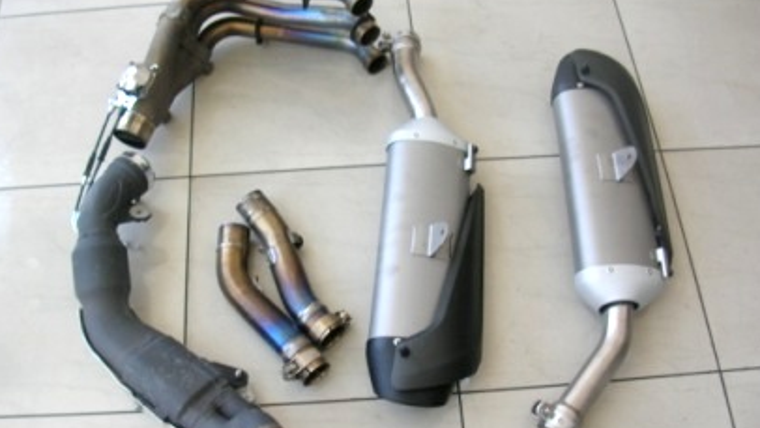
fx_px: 847
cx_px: 350
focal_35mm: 42
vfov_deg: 28.4
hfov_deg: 48.3
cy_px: 227
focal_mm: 5.8
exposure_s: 1/56
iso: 50
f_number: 2.8
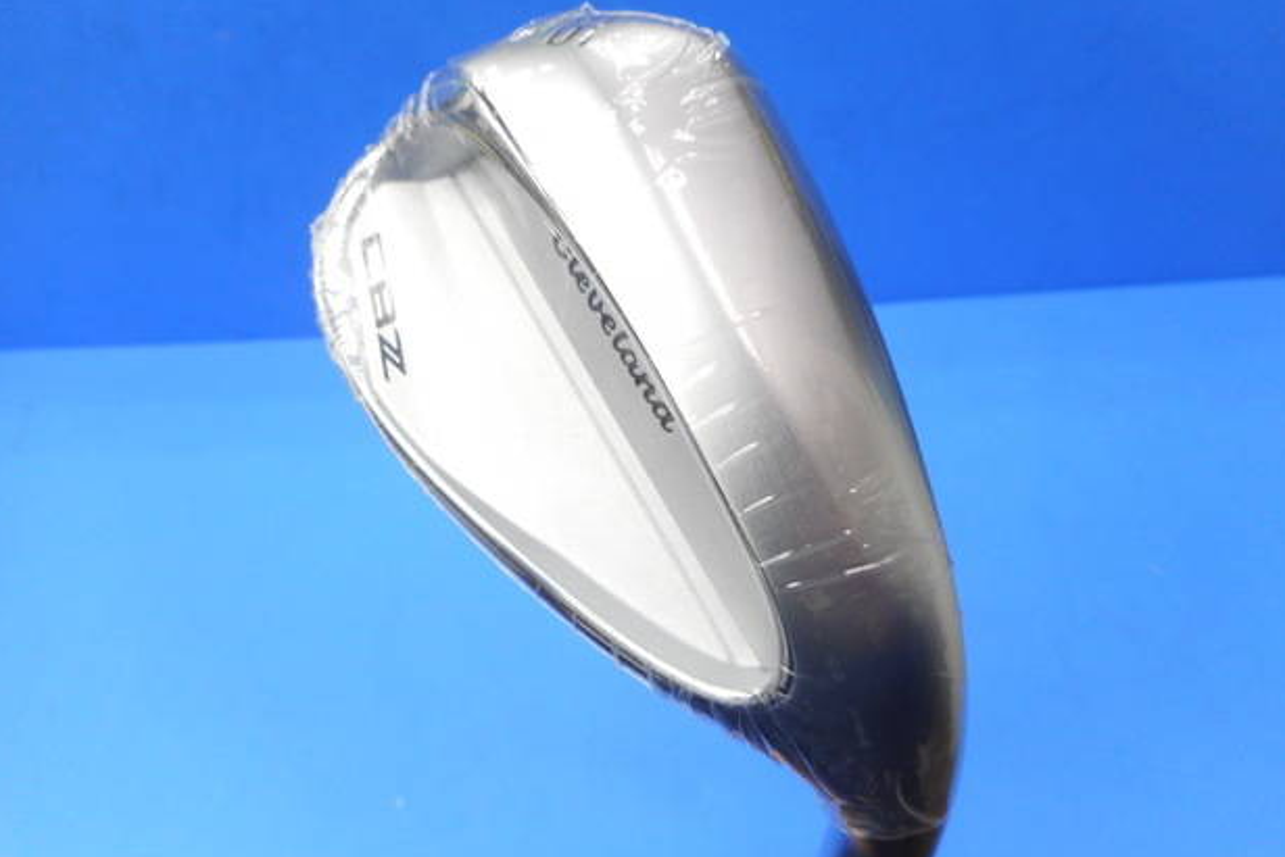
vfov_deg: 47.9
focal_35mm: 27
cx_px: 647
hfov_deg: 67.4
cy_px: 394
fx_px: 964
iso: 110
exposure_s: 1/30
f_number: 3.7
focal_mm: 4.5
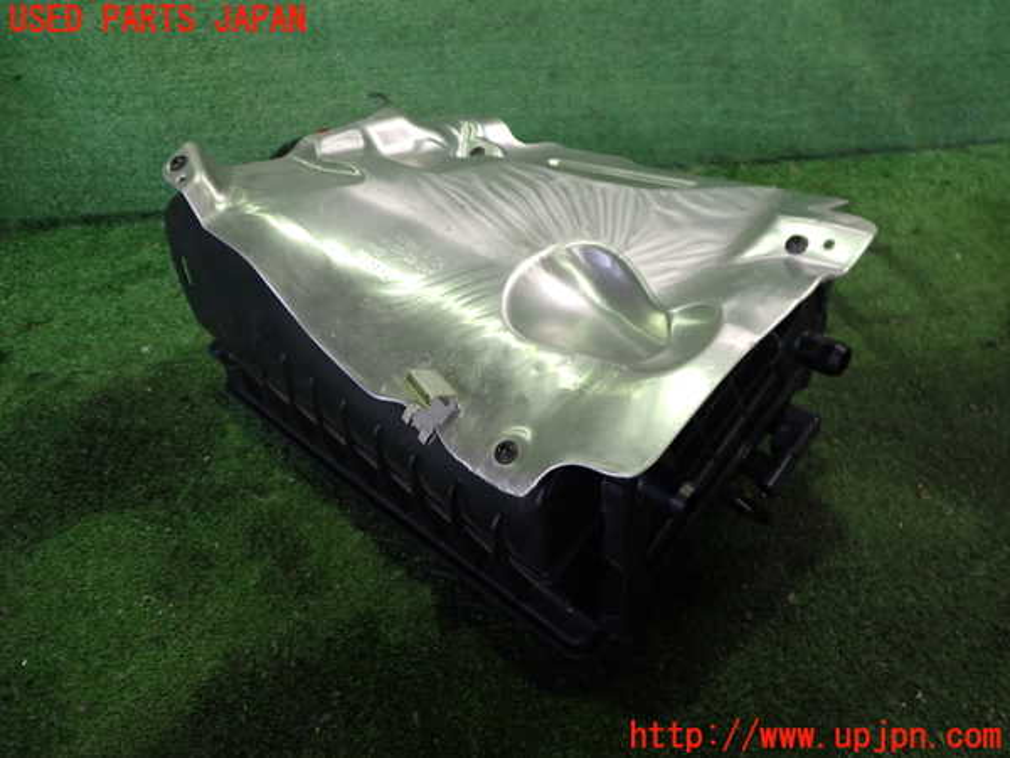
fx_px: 875
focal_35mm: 30
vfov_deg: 46.8
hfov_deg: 60.0
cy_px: 379
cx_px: 505
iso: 250
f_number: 2.3
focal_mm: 5.4
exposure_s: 1/30
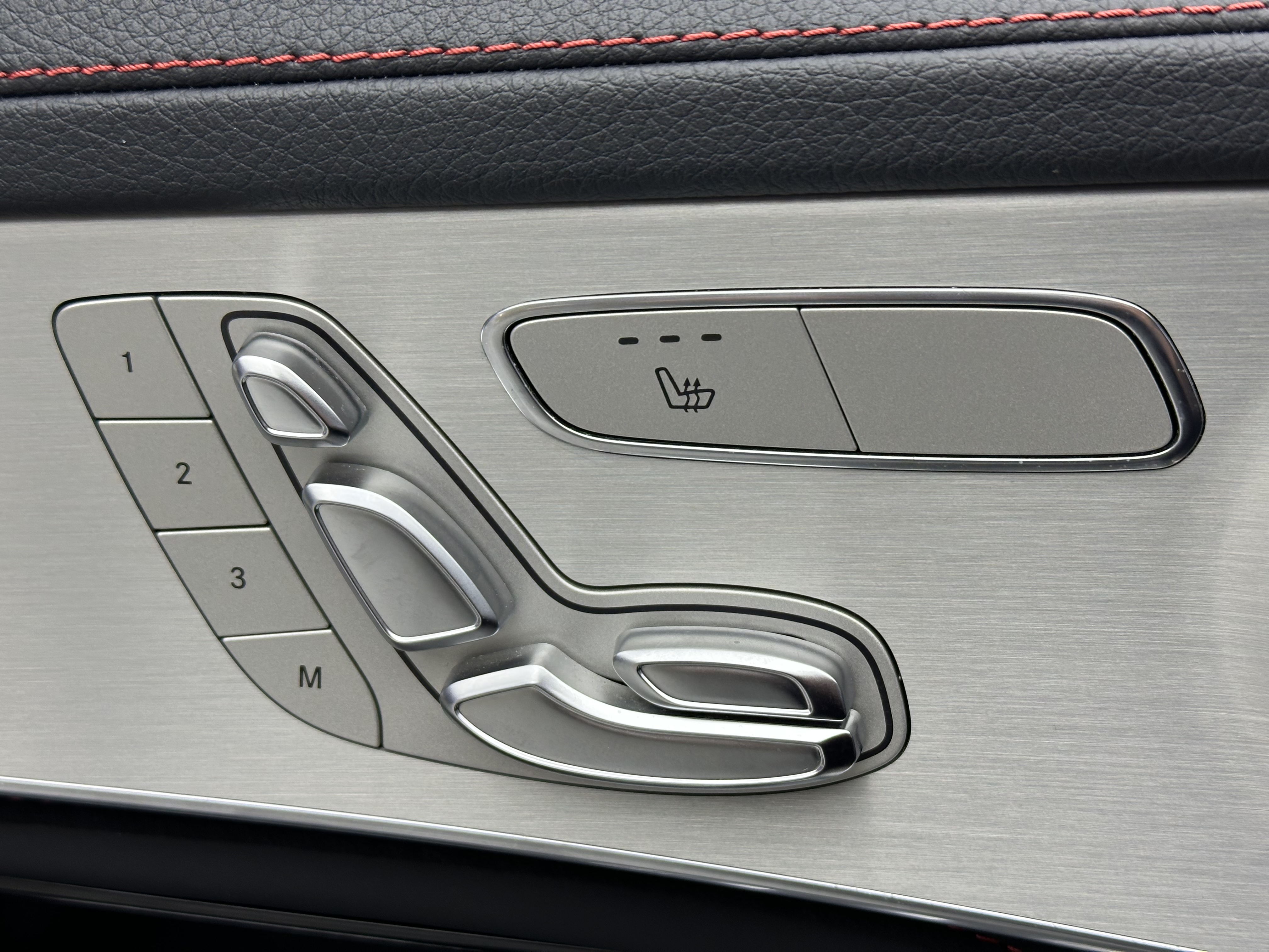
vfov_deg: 30.3
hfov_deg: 39.7
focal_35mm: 48
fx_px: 1760
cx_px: 634
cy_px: 476
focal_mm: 6.86
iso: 64
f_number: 1.78
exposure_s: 1/100
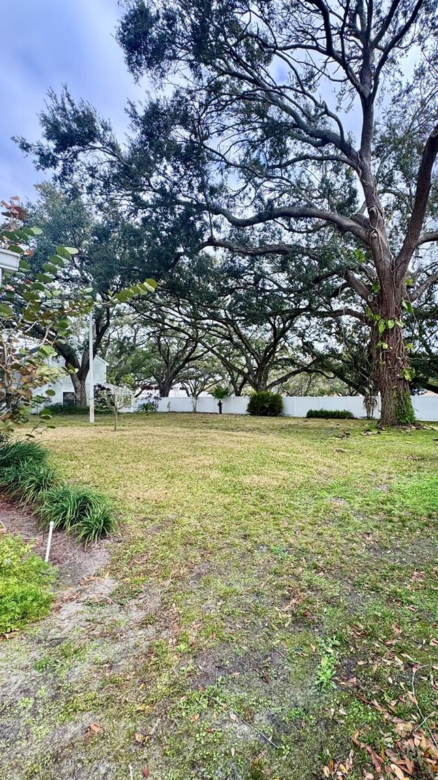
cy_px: 404
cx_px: 263
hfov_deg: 66.4
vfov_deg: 99.3
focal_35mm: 16
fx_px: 331
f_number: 2.2
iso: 40
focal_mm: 2.22
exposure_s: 1/451
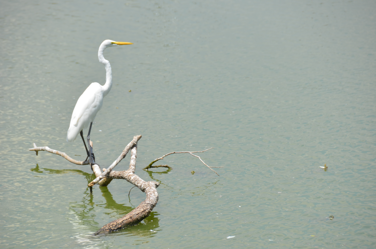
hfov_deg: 6.9
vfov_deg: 4.6
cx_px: 188
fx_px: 3127
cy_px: 124
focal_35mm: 300
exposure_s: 1/800
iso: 200
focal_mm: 200
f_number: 7.1
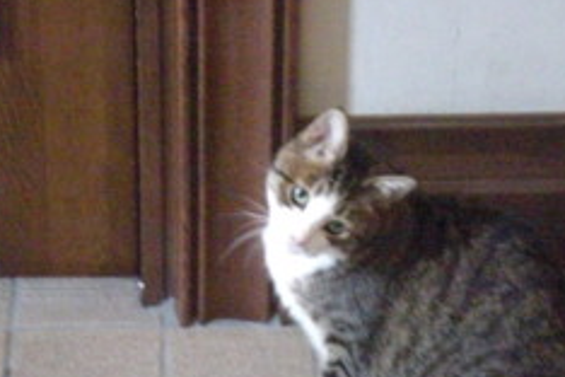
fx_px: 2432
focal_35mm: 155
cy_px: 273
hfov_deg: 13.2
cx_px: 331
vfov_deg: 8.8
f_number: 5
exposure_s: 1/8
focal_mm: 14.49
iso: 1600
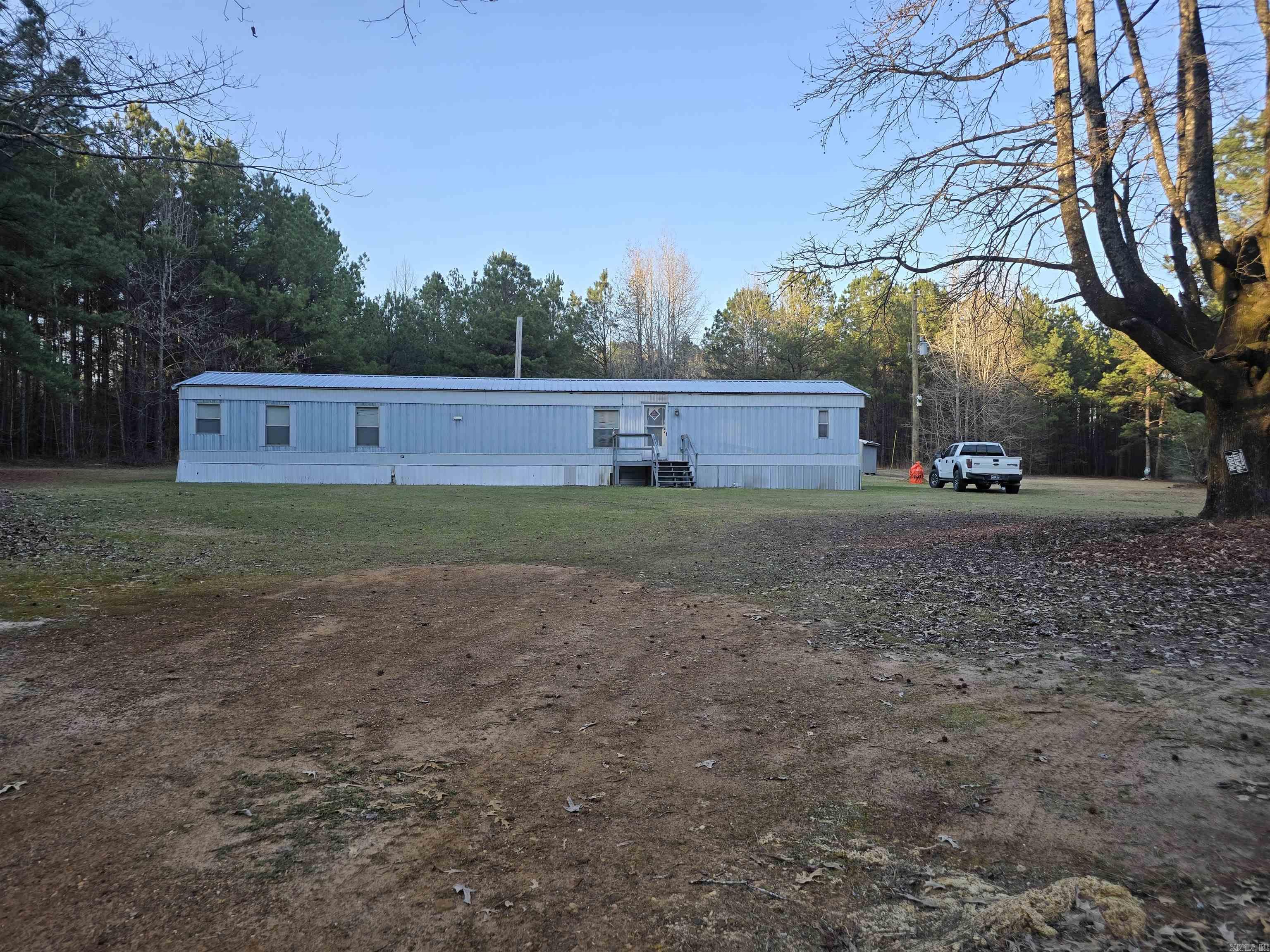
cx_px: 635
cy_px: 476
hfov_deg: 73.9
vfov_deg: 58.9
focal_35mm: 23
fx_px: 844
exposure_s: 1/180
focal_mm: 6.3
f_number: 1.7
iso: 16
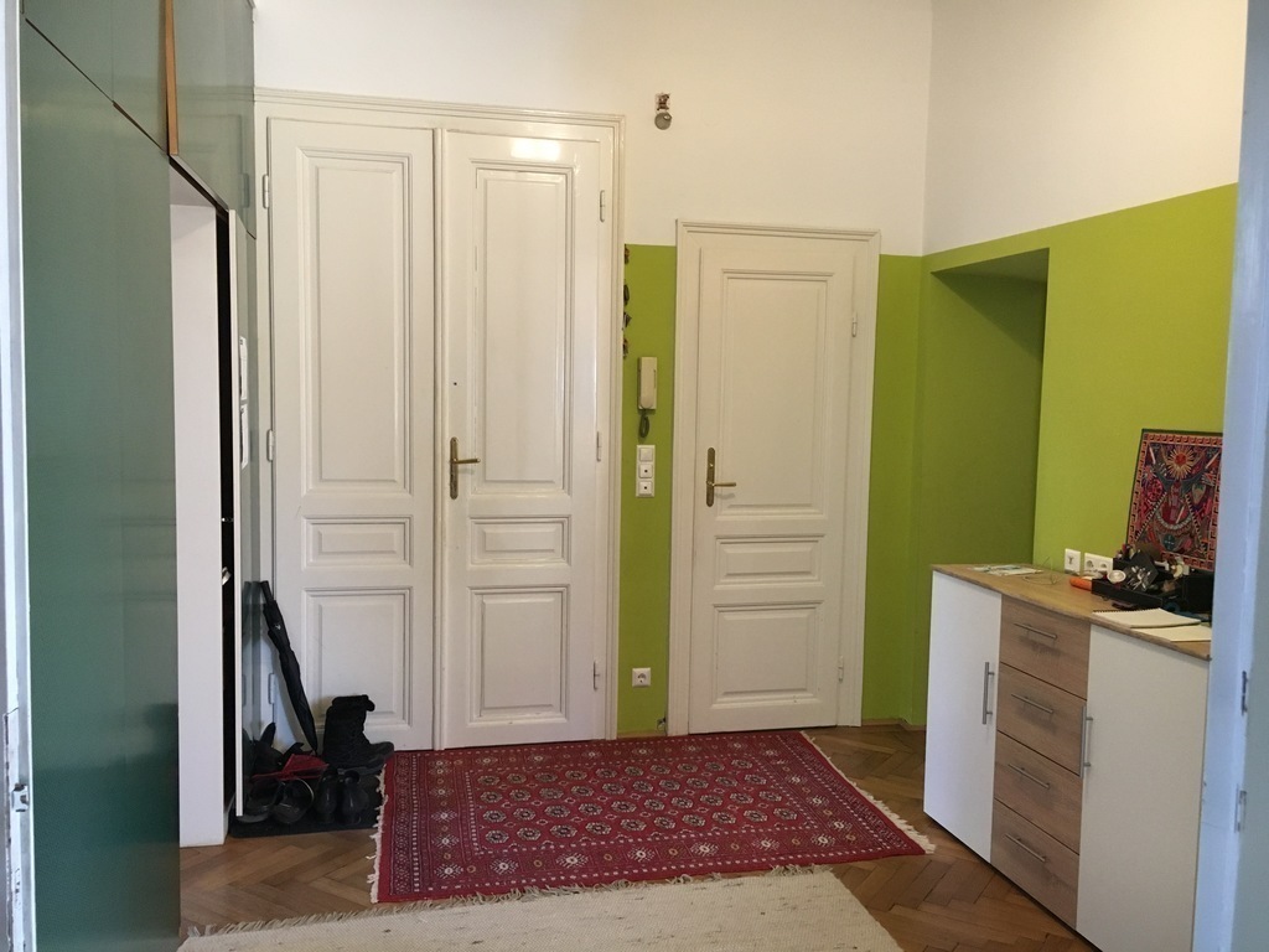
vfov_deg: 48.2
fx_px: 1063
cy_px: 476
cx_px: 634
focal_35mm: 29
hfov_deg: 61.7
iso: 200
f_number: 2.2
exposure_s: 1/33
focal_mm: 4.15
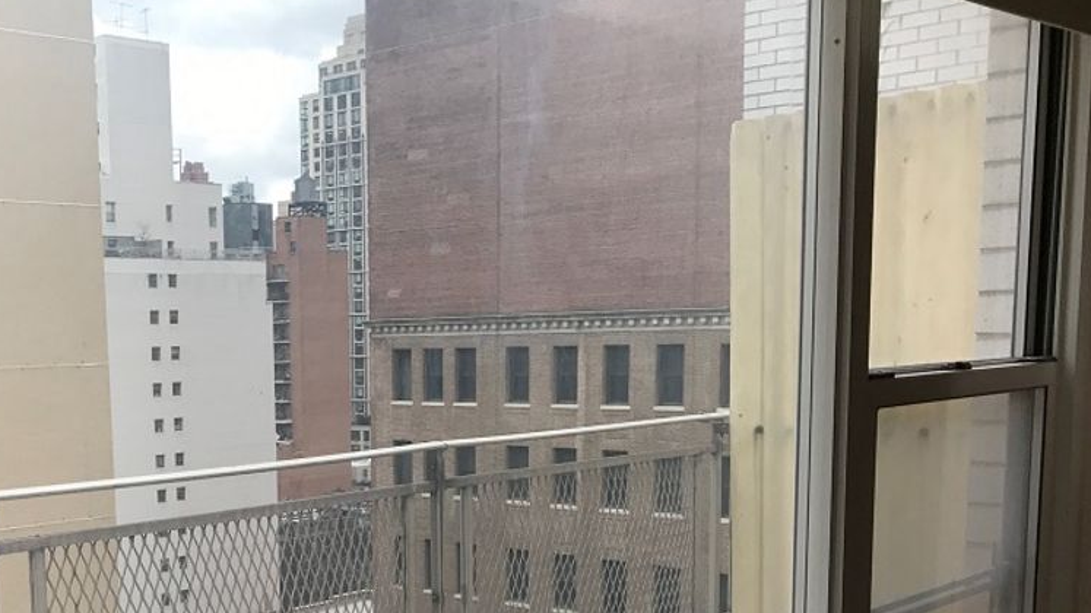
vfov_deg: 23.8
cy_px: 549
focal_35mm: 49
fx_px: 1417
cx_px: 296
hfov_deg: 41.1
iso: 20
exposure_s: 1/651
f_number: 1.8
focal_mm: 3.99
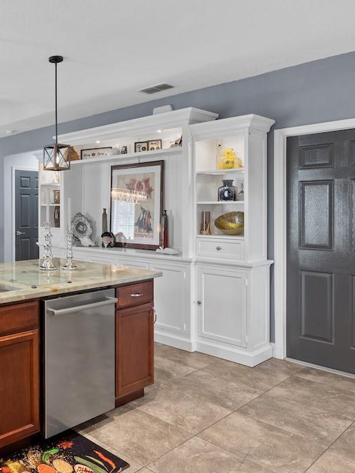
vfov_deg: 61.5
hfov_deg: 41.2
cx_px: -9
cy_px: 213
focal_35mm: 29
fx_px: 397
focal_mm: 16
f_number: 9
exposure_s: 1/1.25
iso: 250
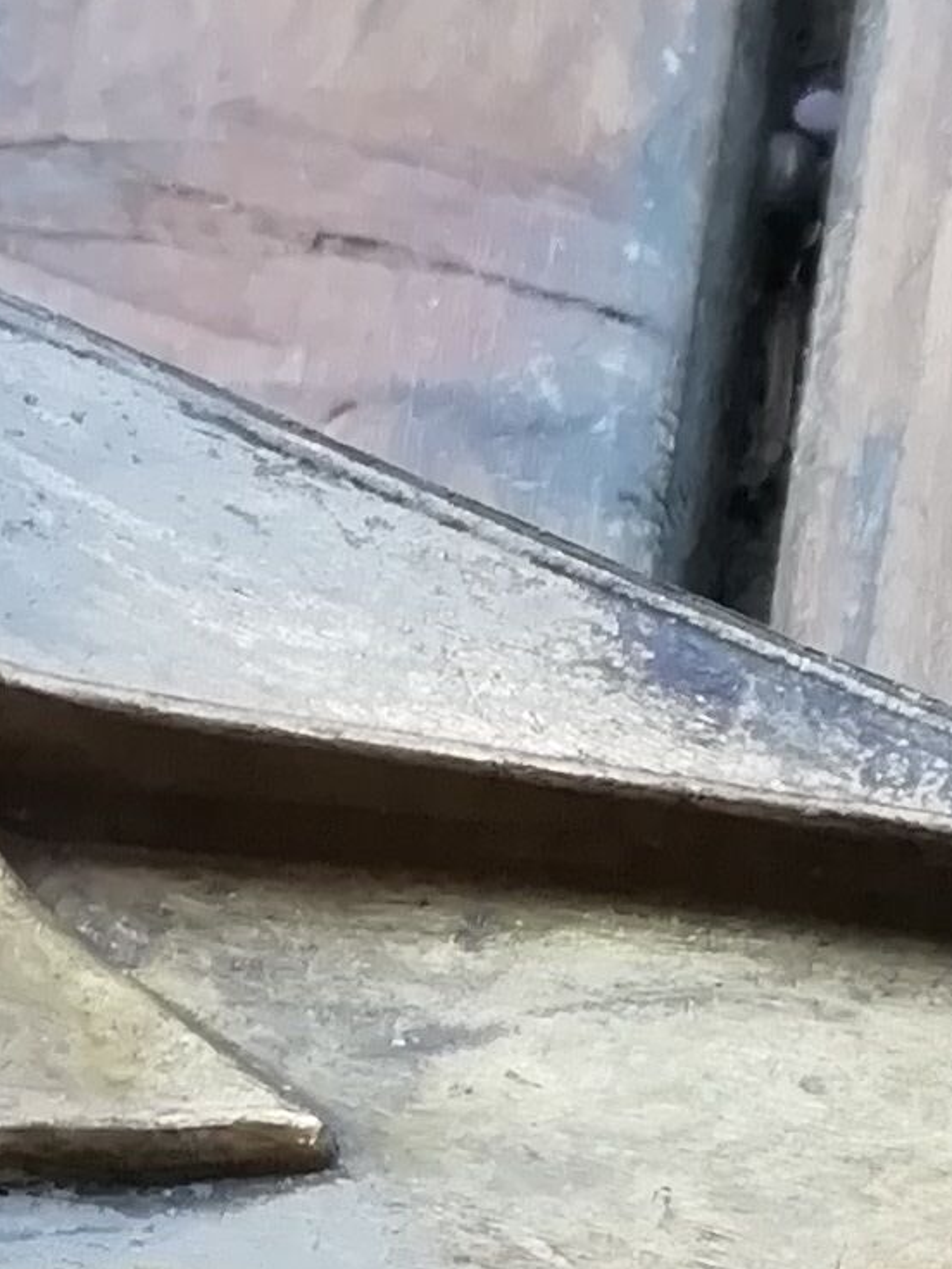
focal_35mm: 147
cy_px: 1150
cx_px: 1737
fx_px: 5390
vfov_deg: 13.3
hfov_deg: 9.6
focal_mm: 3.21
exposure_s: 1/50
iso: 50
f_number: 2.2
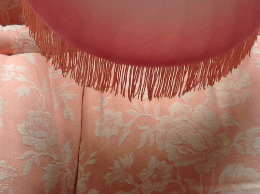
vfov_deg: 13.3
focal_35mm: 105
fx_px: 787
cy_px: -87
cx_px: 130
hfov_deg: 18.8
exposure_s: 1/20
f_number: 2.4
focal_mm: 4.28
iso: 64
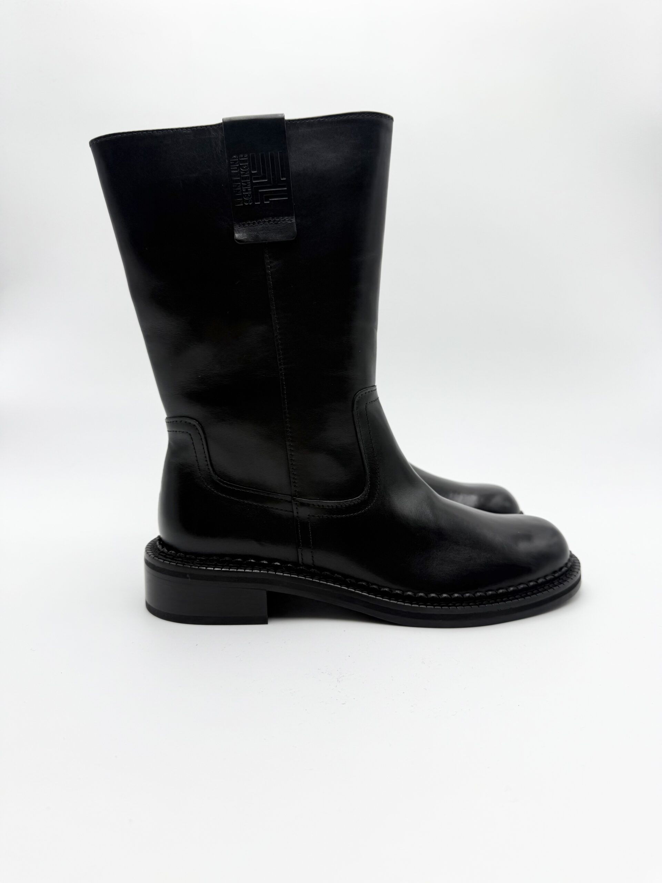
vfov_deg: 71.6
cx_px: 331
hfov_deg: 56.8
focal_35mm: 24
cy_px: 442
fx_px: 612
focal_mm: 6.76
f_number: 1.78
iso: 80
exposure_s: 1/772
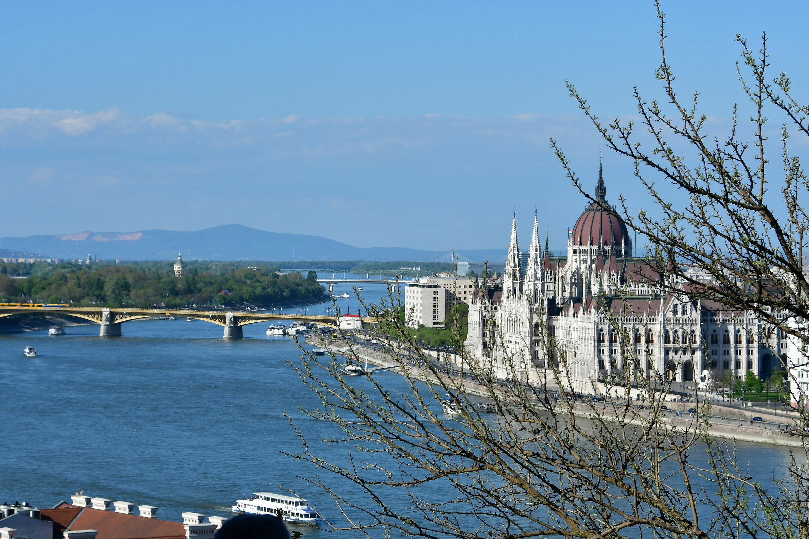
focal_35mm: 117
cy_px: 270
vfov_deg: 11.7
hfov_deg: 17.5
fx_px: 2629
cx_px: 404
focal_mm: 78
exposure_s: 1/320
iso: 100
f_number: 9
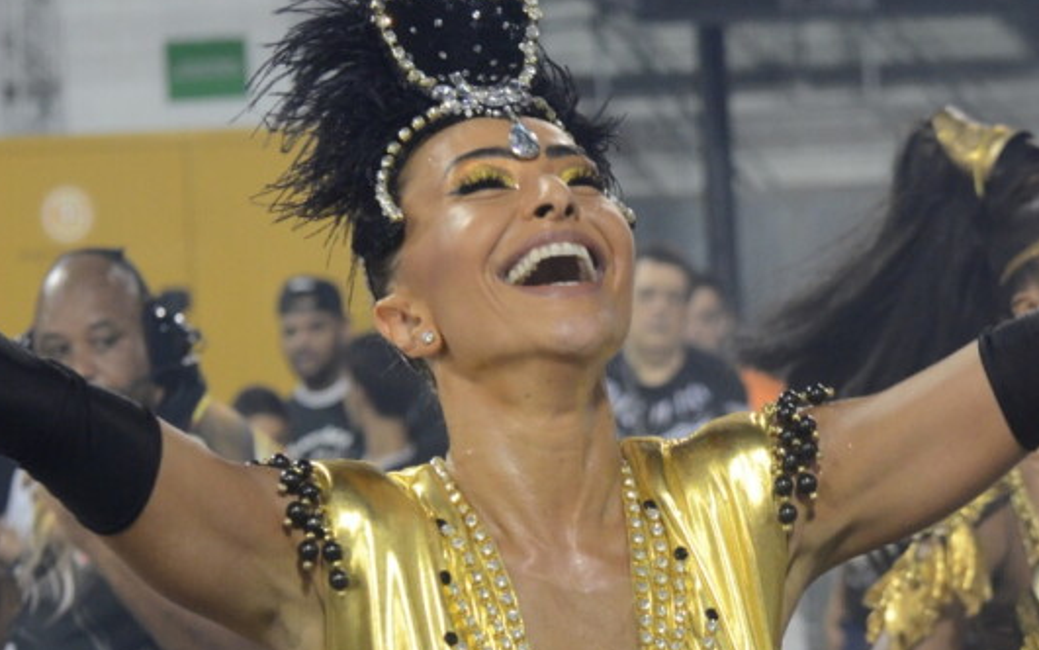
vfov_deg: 7.4
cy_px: 579
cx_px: 479
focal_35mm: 176
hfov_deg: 11.9
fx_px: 4984
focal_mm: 70
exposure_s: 1/200
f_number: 5.6
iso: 2000
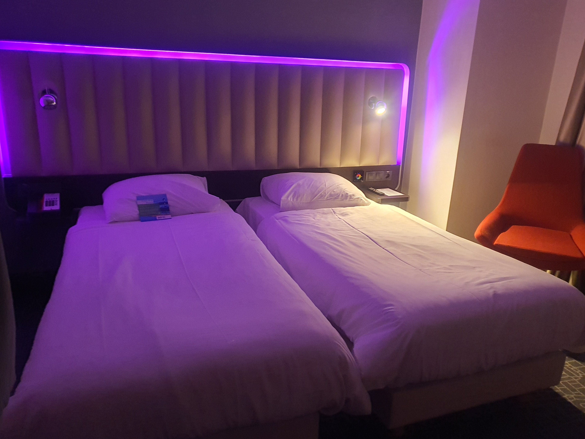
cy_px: 224
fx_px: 473
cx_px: 301
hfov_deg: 63.4
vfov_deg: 49.7
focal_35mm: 28
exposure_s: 1/40
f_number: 1.5
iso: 500
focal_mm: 4.3
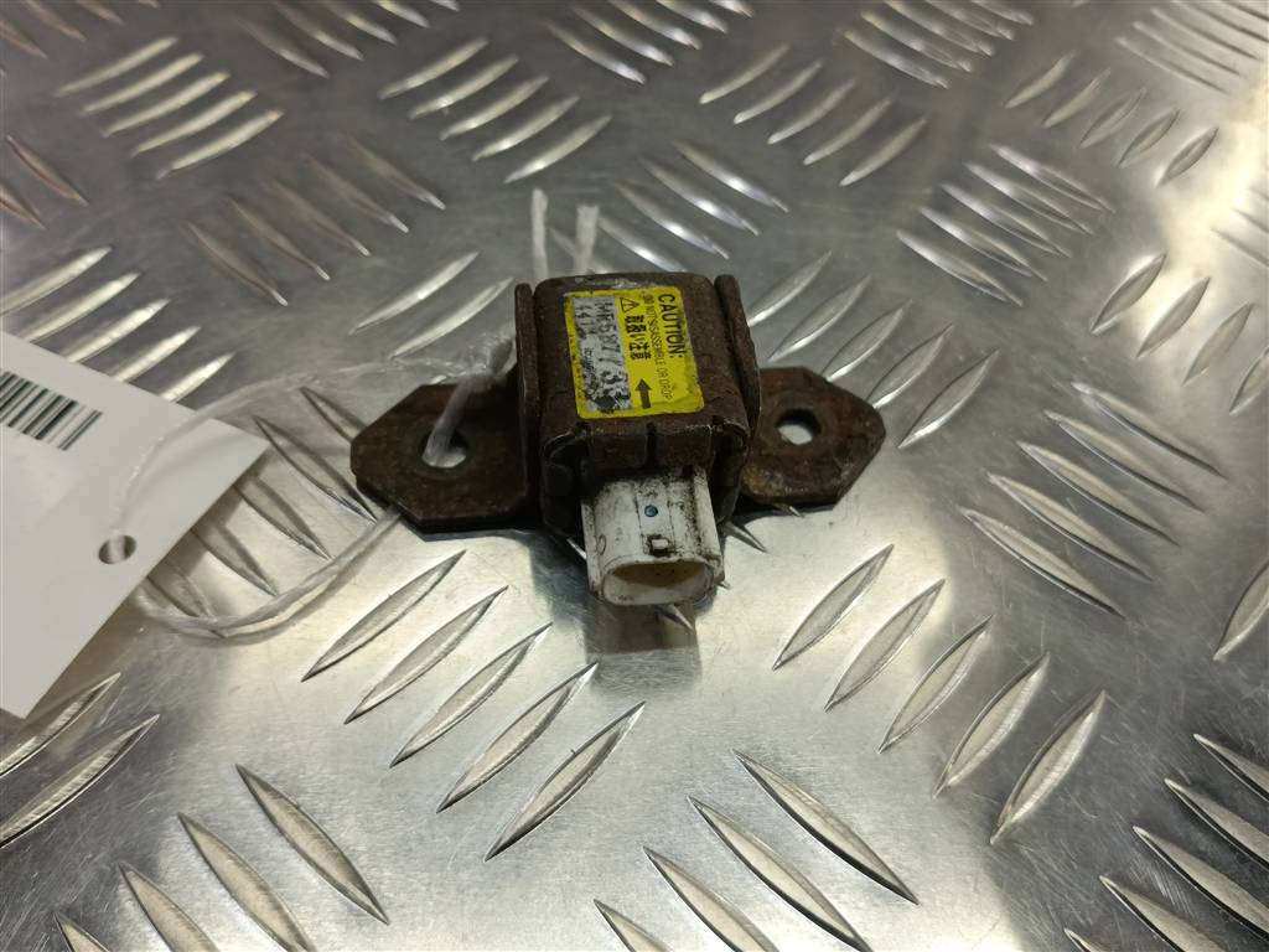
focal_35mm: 27
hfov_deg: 65.3
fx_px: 990
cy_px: 476
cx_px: 634
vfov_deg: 51.4
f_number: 1.6
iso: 133
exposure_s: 1/100
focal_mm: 4.11
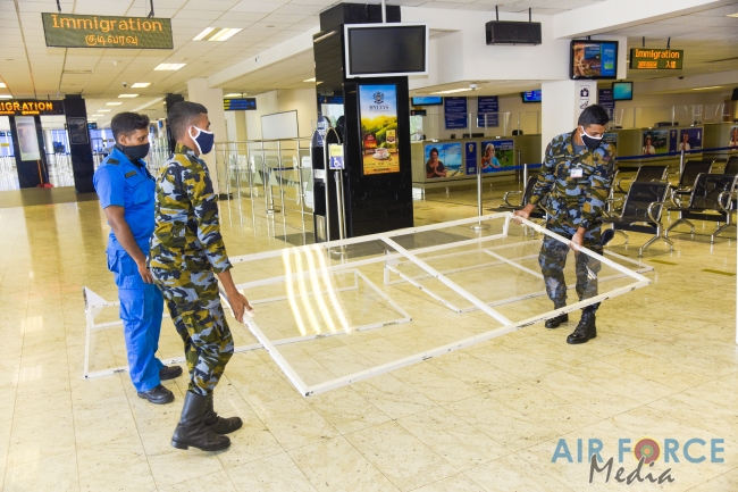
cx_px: 369
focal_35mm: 30
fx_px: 615
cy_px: 246
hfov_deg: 61.9
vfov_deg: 43.6
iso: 400
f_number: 4.5
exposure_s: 1/160
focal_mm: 30
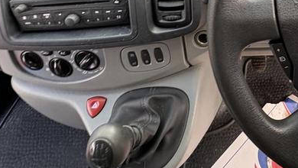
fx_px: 277
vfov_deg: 29.2
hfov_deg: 52.3
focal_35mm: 35
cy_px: -34
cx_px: 246
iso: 200
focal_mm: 2.22
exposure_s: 1/99
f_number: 2.2
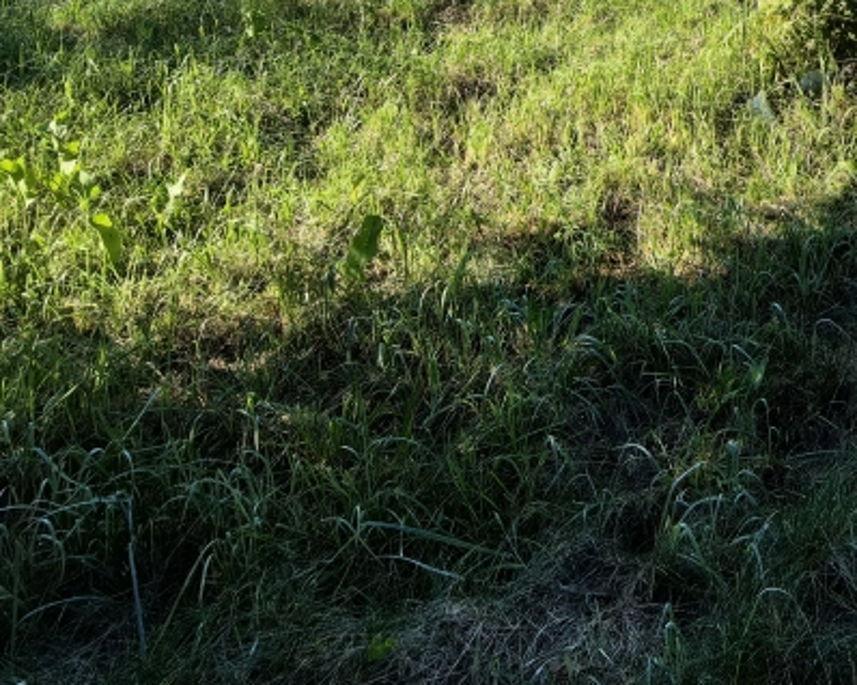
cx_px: 913
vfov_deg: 31.7
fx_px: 1014
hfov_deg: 38.8
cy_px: -122
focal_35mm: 40
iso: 50
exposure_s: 1/1072
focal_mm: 1.76
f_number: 2.2
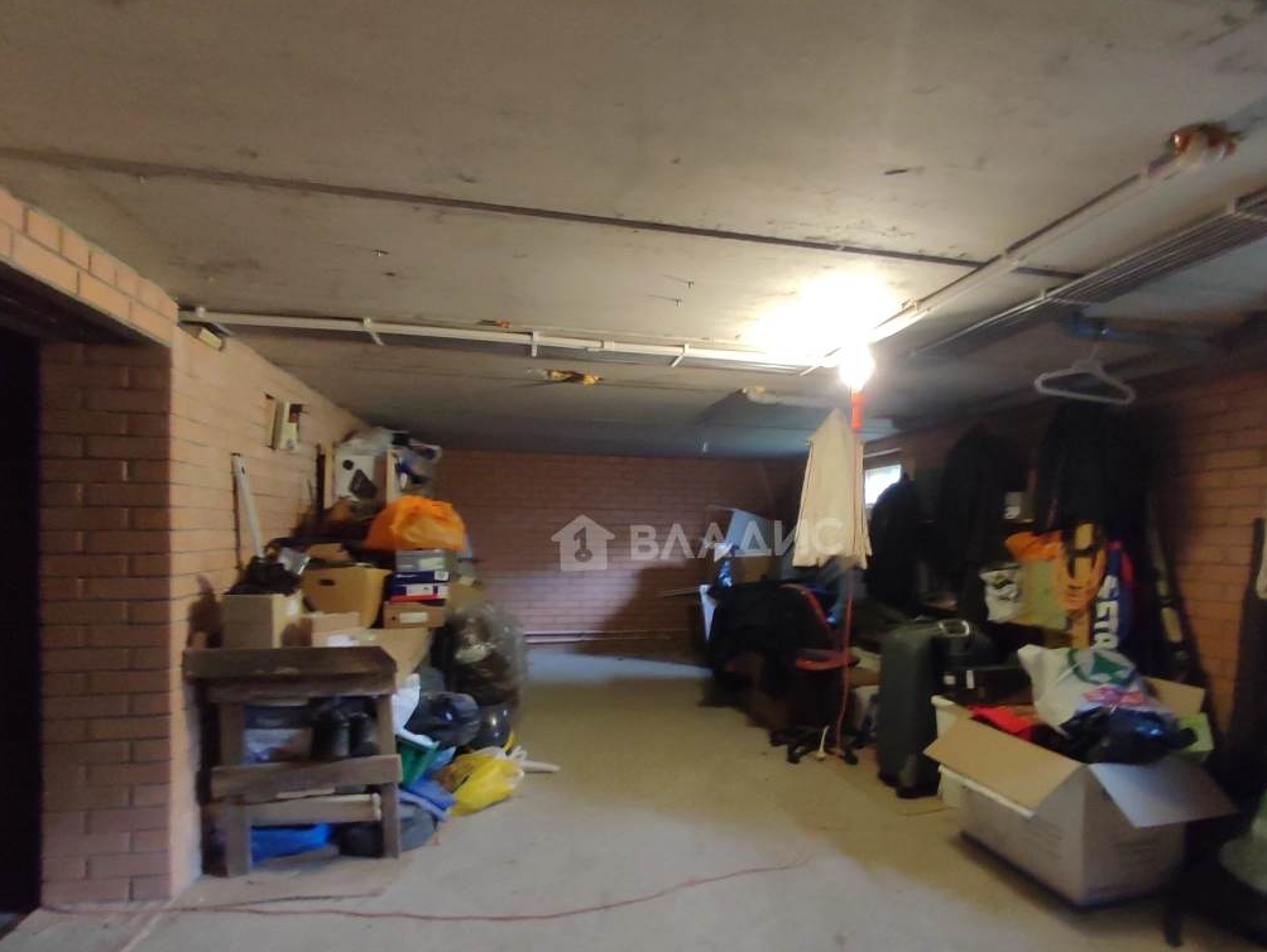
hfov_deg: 81.4
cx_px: 699
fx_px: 733
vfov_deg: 65.8
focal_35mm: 20
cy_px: 538
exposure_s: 1/17
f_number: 2.2
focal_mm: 1.65
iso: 342
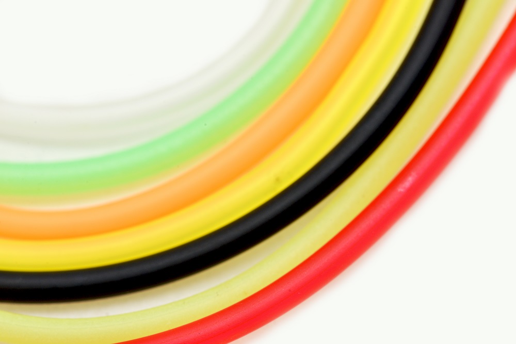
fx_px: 1505
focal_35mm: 105
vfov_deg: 13.0
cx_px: 258
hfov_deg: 19.5
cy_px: 172
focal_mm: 105
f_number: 16
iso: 200
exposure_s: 1/15
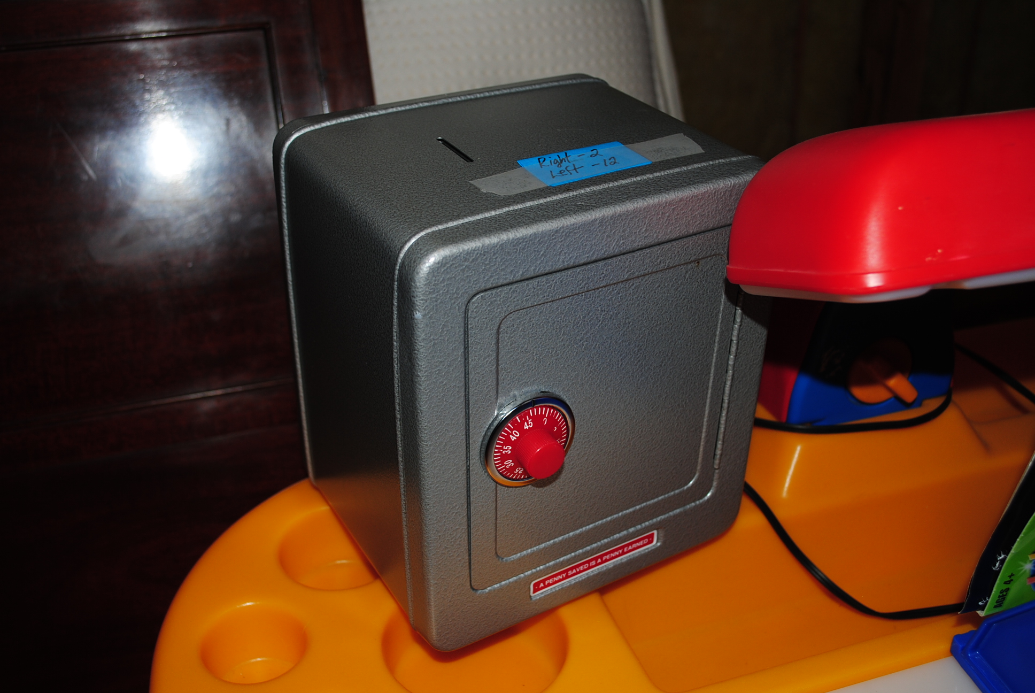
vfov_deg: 34.3
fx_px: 1123
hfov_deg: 49.5
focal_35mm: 39
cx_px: 518
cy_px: 346
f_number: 4.2
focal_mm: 26
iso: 100
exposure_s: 1/40
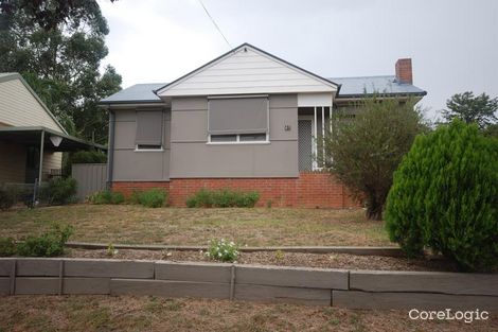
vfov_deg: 43.6
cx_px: 249
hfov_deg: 61.9
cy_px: 166
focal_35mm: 30
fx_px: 415
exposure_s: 1/125
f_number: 5.6
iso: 100
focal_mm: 20
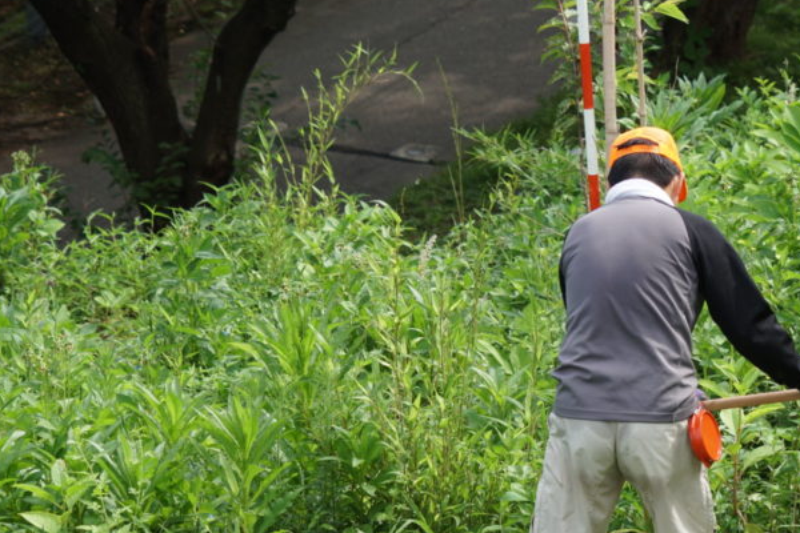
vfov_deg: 6.2
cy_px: 371
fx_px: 4952
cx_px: 648
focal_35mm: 223
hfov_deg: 9.2
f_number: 6.3
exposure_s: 1/160
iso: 125
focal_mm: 87
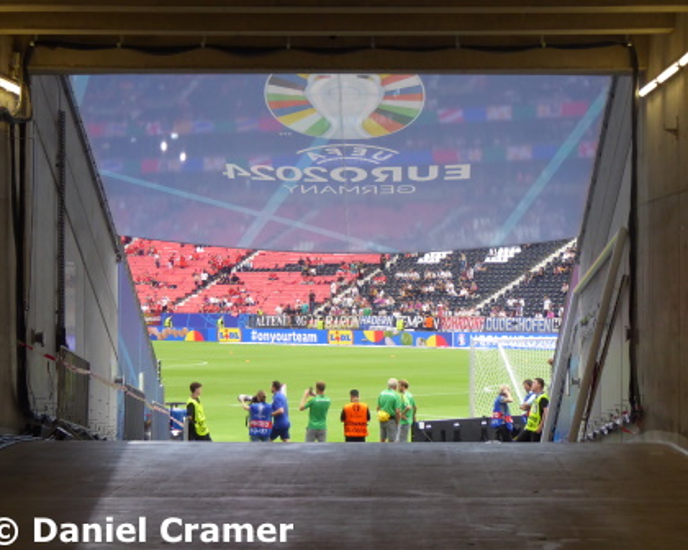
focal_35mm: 111
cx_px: 349
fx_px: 2260
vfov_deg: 13.9
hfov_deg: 17.3
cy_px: 275
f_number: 5.1
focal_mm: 19
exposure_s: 1/60
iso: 400
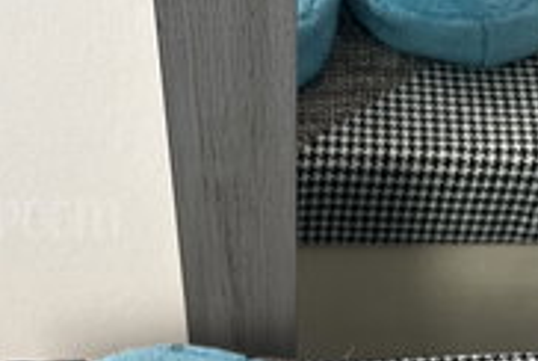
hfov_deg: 25.6
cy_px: 729
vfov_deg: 14.4
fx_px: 1183
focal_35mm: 79
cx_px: 272
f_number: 1.6
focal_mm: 5.1
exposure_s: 1/122
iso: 64
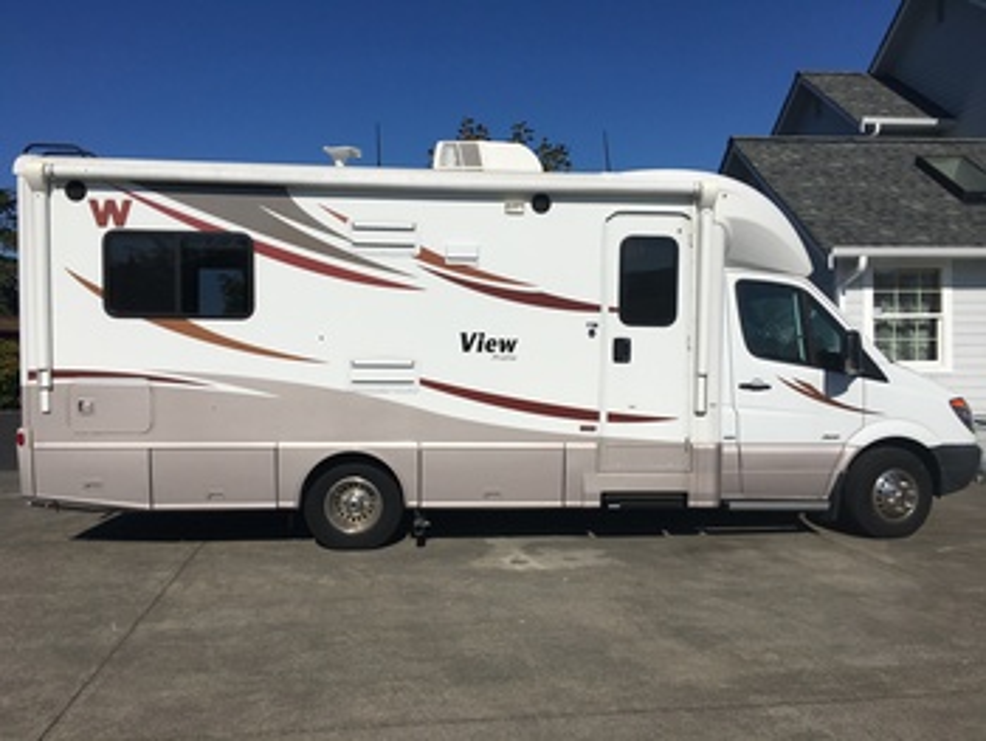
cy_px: 370
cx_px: 493
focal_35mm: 29
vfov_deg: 48.3
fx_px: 827
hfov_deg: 61.6
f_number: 2.2
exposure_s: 1/5917
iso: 25
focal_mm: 4.15
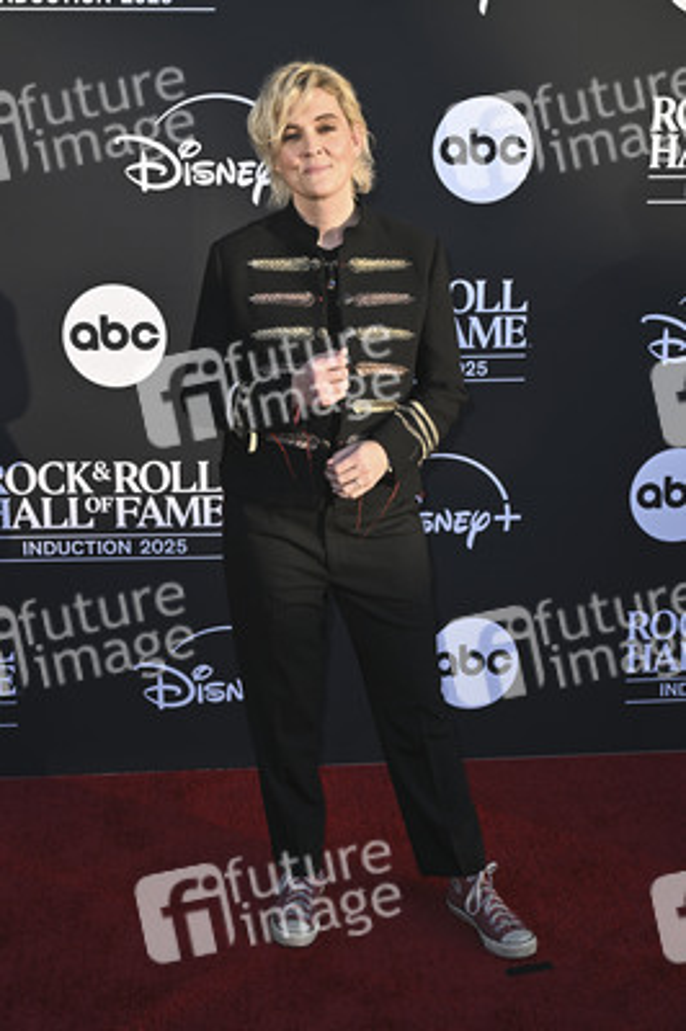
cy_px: 516
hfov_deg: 31.1
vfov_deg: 45.5
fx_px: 1231
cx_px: 343
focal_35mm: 43
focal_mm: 43
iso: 320
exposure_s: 1/320
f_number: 10
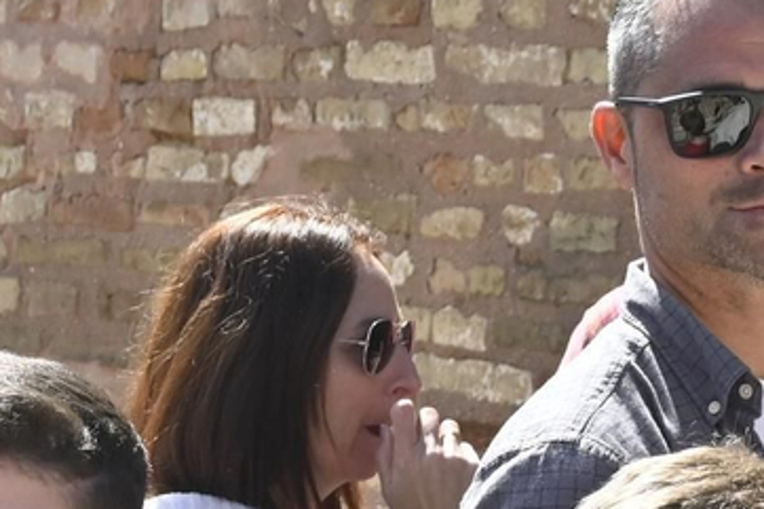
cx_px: 232
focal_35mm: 252
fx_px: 5345
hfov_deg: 8.2
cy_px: 1067
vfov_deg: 5.3
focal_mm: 38
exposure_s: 1/800
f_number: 6.3
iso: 400
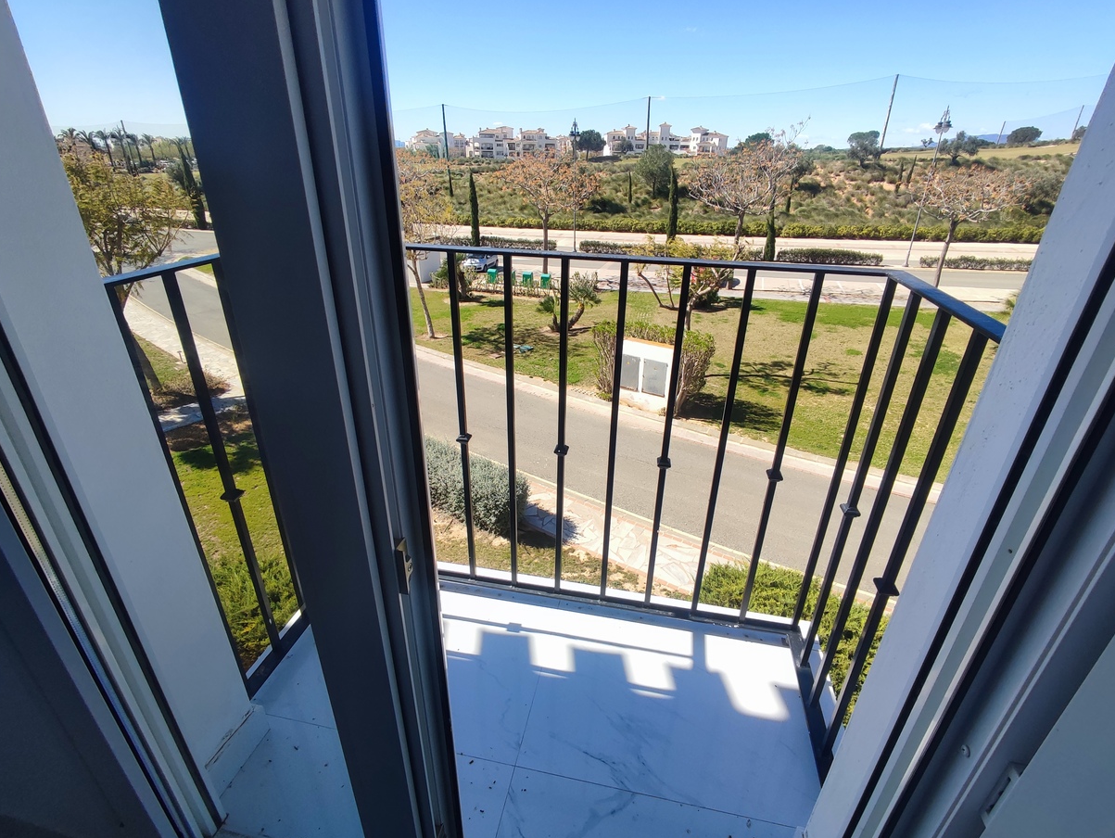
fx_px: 548
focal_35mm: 17
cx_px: 549
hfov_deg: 91.0
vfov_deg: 74.8
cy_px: 418
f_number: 2.2
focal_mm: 1.65
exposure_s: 1/835
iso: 50
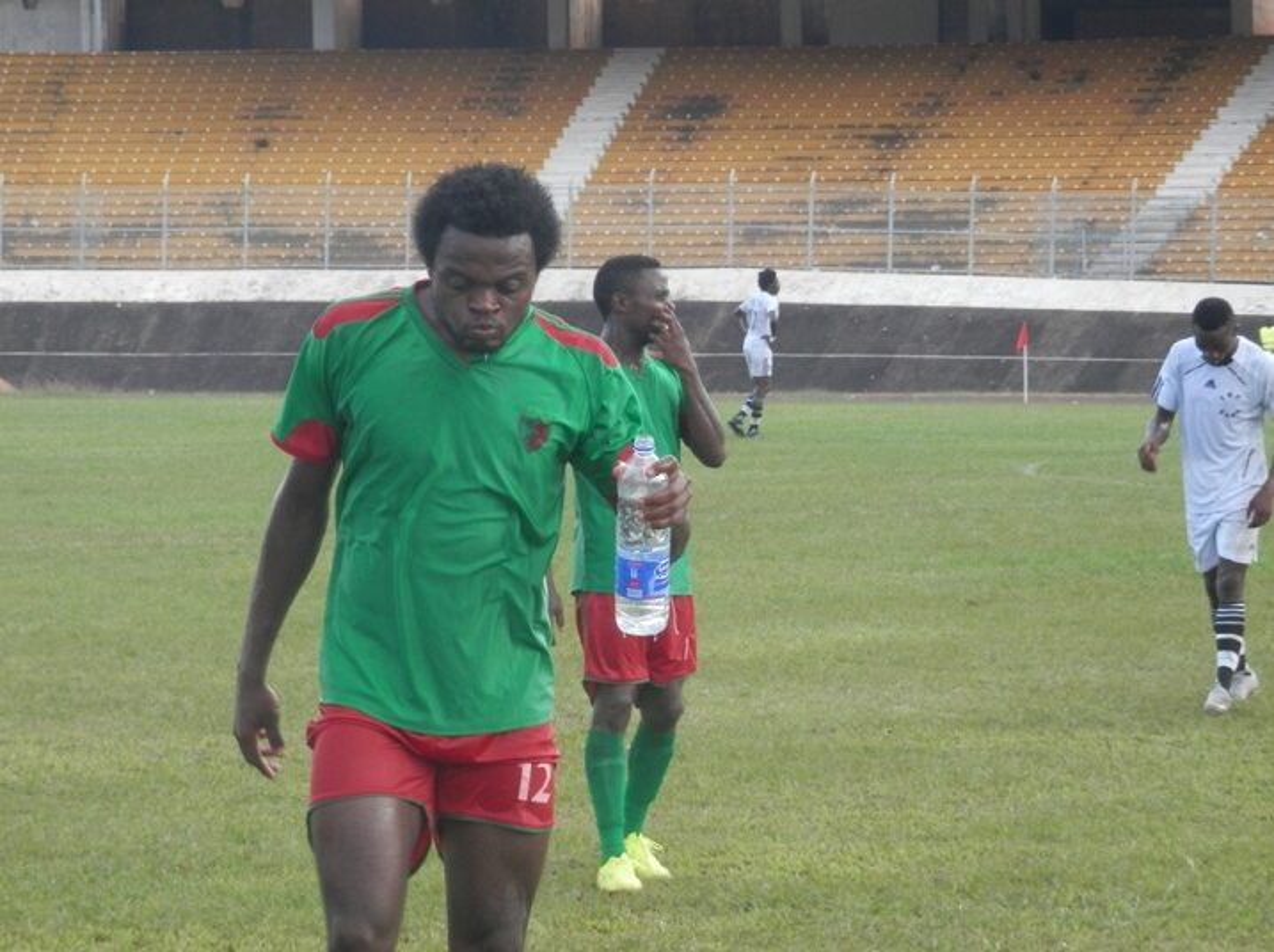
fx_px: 5147
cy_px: 476
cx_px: 637
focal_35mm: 140
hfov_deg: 14.1
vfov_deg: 10.6
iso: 200
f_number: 5.4
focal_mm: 25.1
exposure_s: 1/80
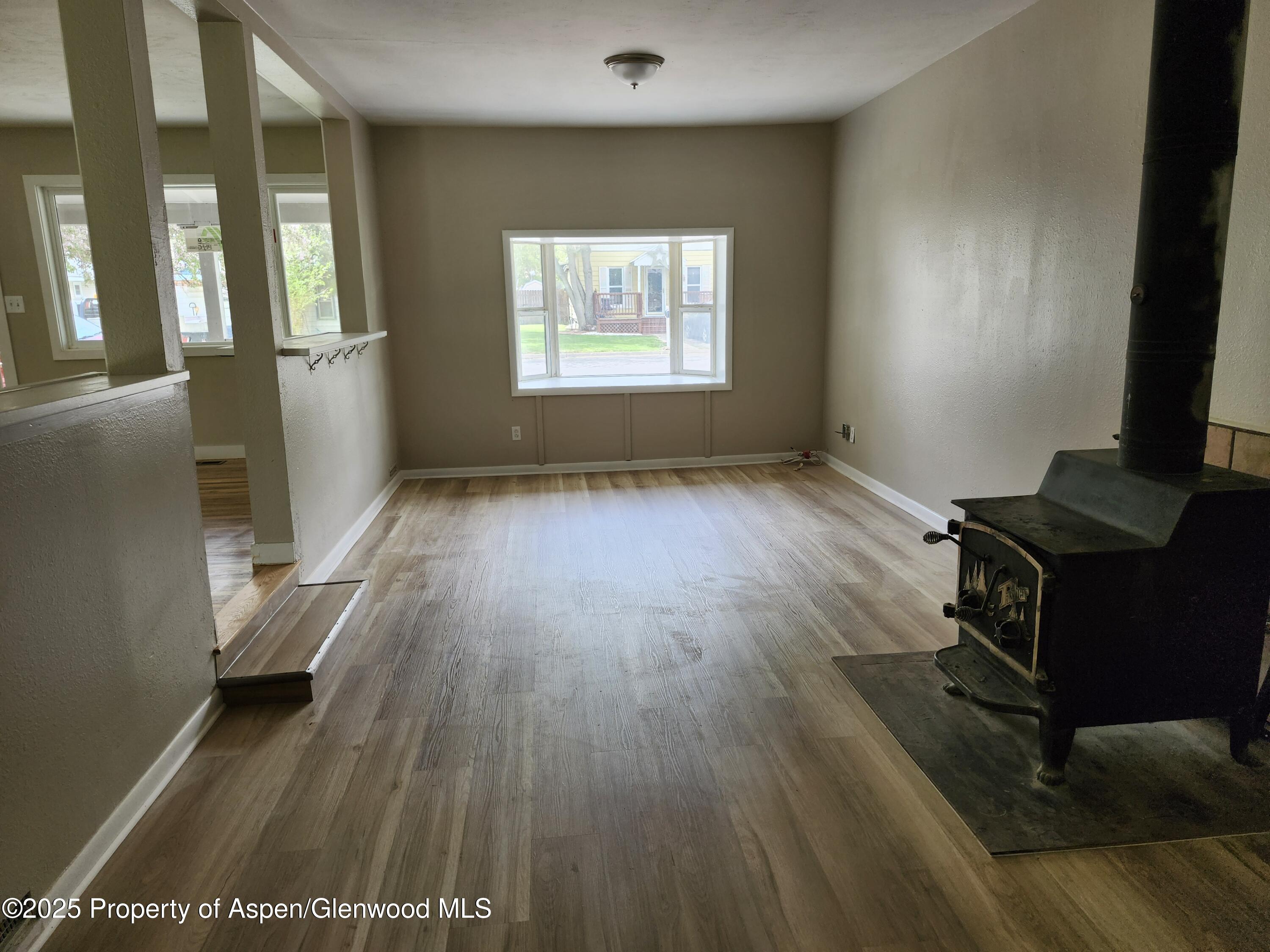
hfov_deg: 73.9
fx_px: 844
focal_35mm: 23
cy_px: 476
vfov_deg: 58.9
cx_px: 635
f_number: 1.8
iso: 80
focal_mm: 5.54
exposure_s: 1/180
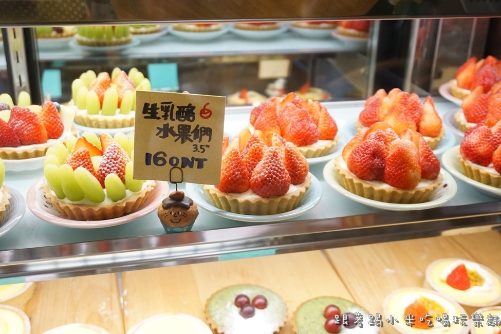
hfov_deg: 45.9
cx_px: 243
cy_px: 160
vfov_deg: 31.5
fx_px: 592
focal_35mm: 43
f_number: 4.5
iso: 1250
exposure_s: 1/160
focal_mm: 27
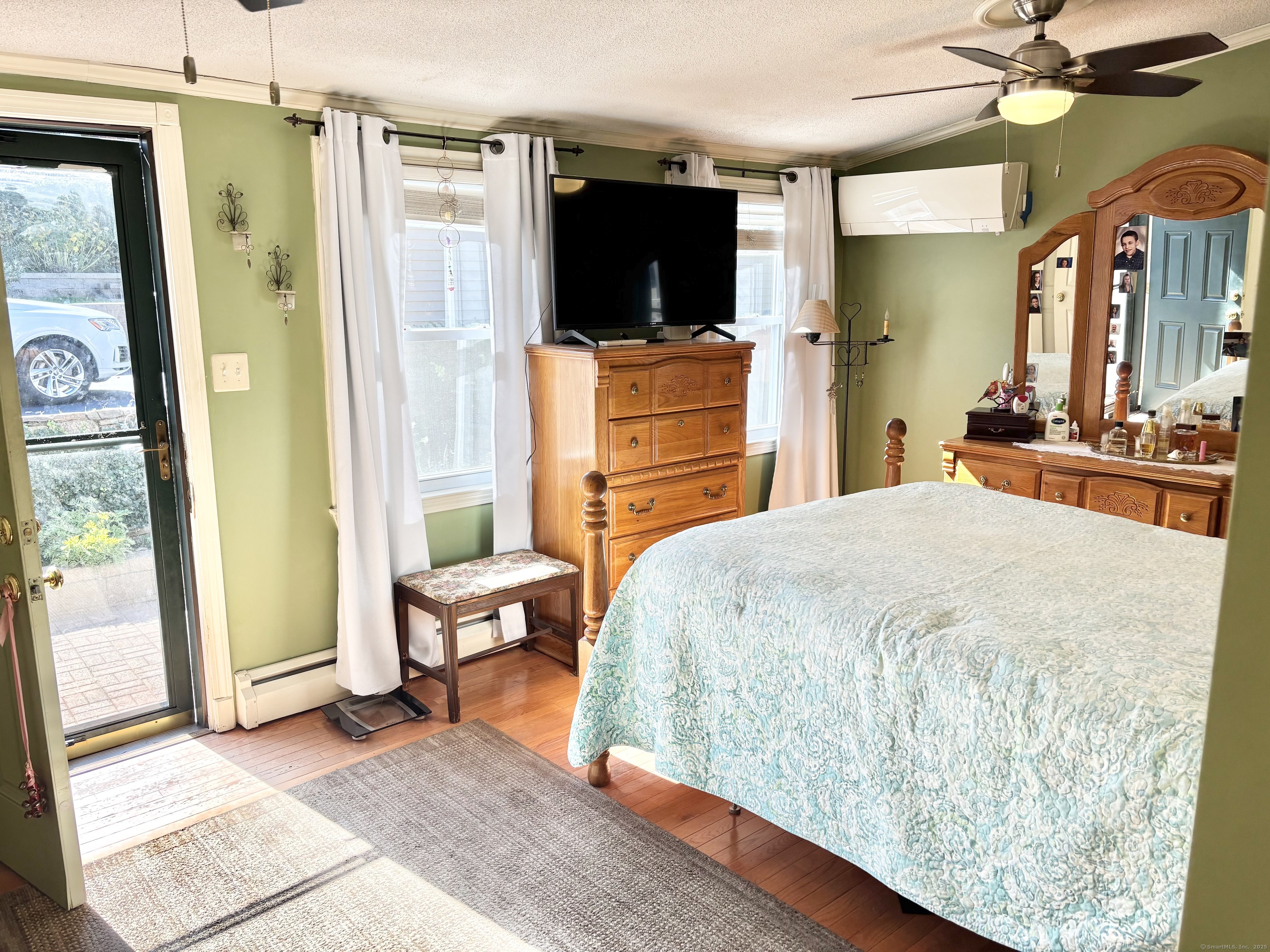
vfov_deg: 53.1
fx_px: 954
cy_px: 476
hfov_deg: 67.3
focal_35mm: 26
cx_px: 635
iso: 40
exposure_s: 1/266
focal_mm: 5.96
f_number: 1.6
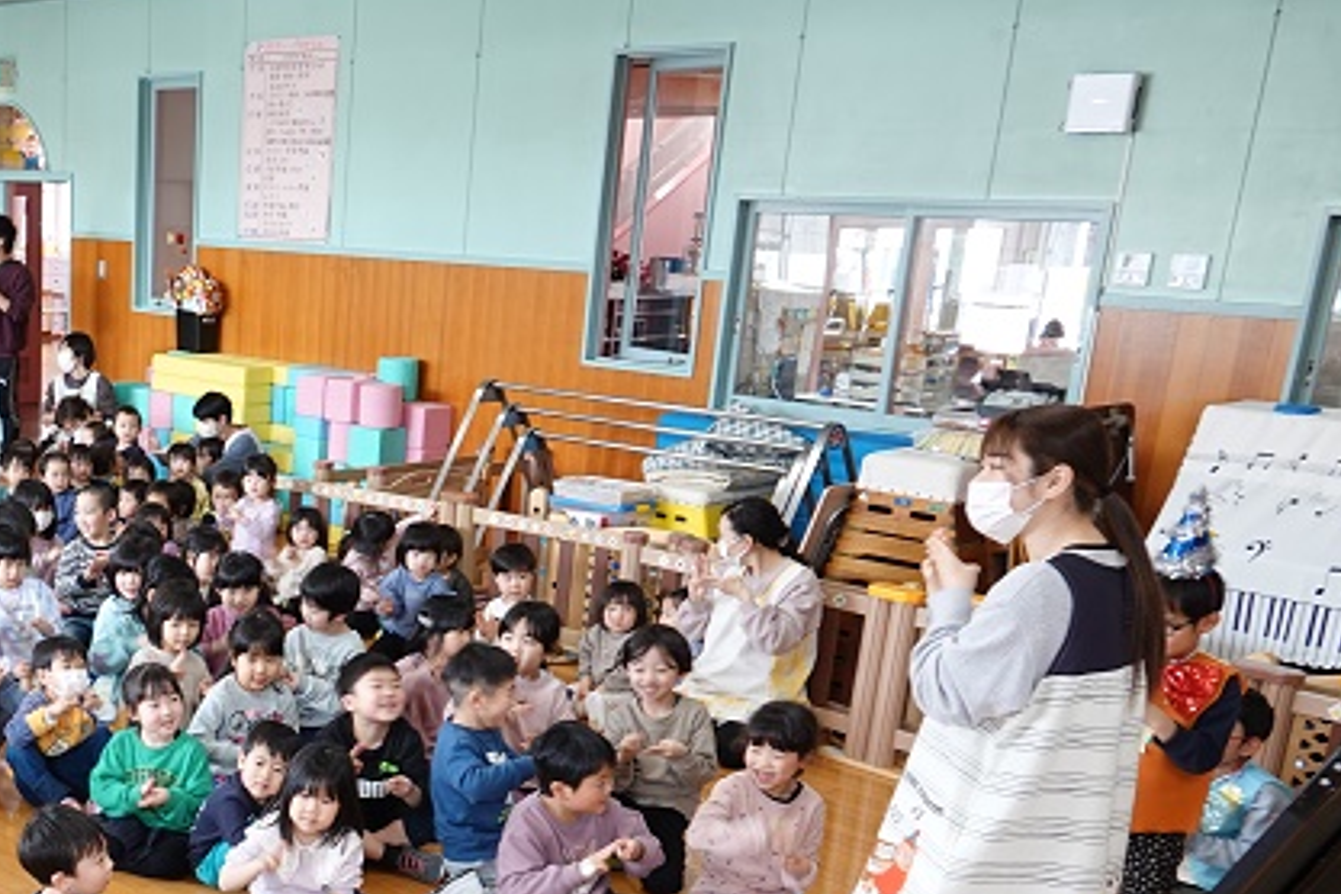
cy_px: 770
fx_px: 1713
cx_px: 90
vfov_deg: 28.3
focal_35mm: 46
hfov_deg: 39.1
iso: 100
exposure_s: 1/30
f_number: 2.4
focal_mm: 8.8
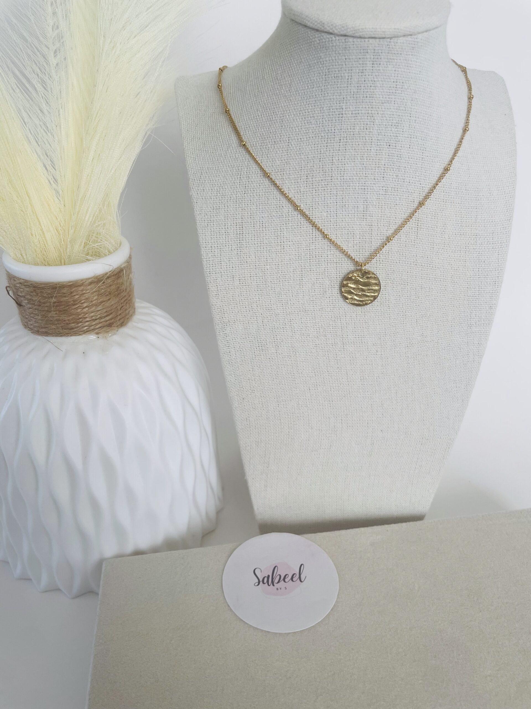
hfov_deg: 53.1
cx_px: 266
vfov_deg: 67.3
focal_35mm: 26
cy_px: 354
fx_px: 532
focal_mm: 4.2
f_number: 1.6
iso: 32
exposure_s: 1/121
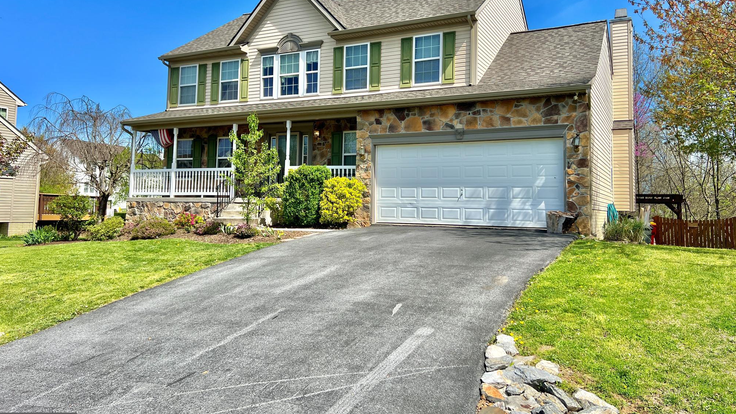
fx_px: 566
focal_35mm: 29
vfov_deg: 40.0
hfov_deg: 66.1
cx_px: 362
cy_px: 160
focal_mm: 5.7
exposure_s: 1/3831
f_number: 1.5
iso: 50
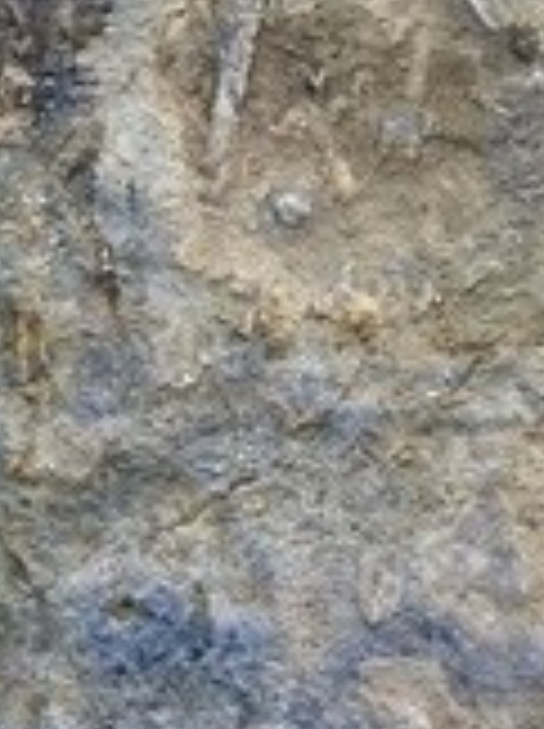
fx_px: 4517
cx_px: -297
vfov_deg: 9.1
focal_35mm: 215
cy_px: -81
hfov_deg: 6.8
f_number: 2.2
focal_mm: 4.15
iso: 25
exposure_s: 1/135
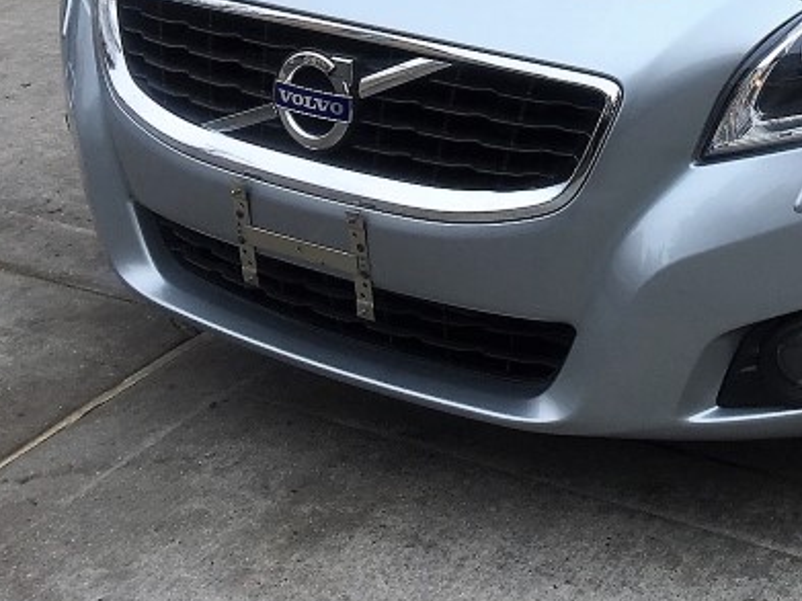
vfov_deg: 18.2
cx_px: 704
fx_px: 1760
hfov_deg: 25.0
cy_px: -156
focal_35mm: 76
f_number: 2.2
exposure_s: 1/538
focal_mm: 4.15
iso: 25
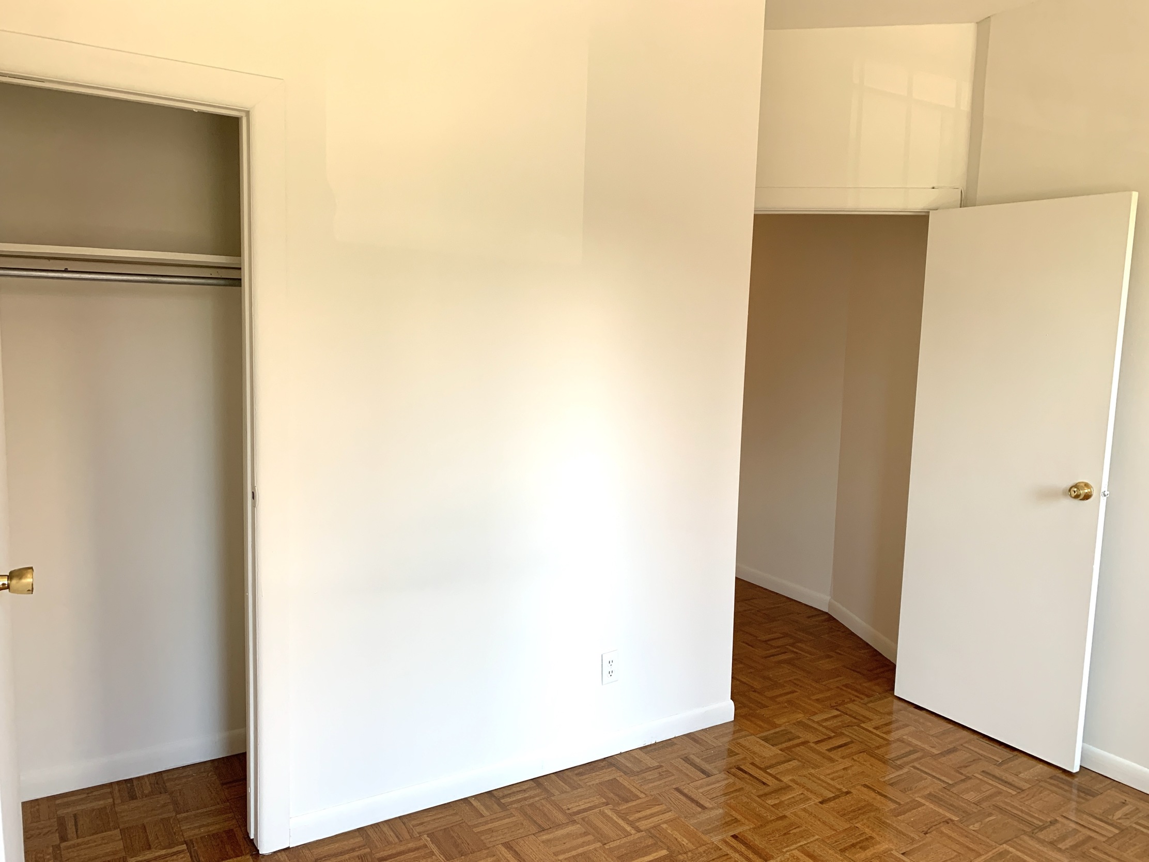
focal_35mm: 26
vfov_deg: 53.1
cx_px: 574
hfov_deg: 67.3
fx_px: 863
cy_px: 431
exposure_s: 1/121
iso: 100
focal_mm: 4.25
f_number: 1.8
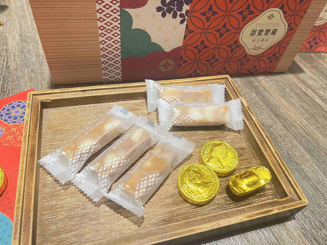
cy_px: 122
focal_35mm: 26
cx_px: 164
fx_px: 246
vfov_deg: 53.1
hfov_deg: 67.3
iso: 80
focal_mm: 5.7
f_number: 1.5
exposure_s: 1/60
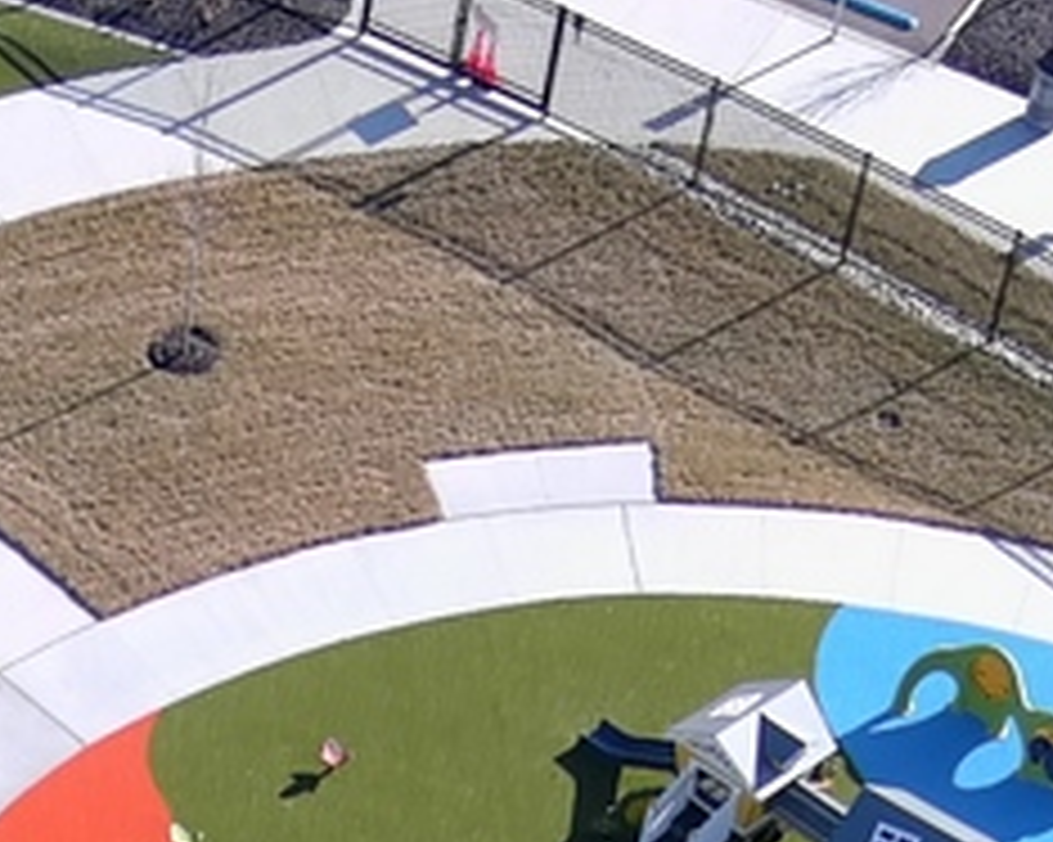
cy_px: 2528
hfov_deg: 8.1
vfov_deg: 6.1
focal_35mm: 233
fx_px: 7258
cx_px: -711
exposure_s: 1/640
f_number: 2.8
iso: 100
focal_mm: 10.57
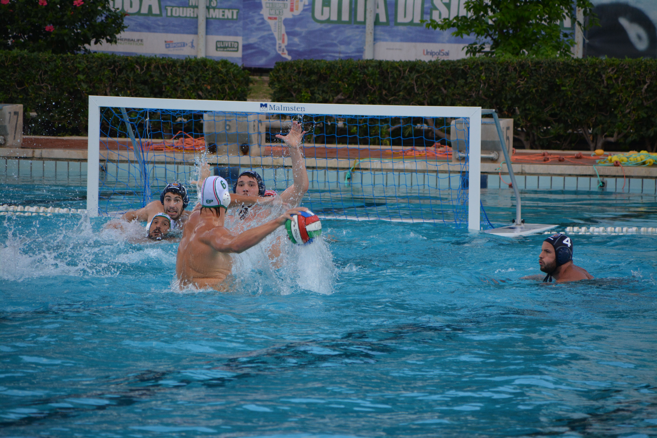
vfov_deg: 4.6
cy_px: 219
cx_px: 328
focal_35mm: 300
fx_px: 5475
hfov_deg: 6.9
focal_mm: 200
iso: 800
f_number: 6.3
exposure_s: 1/1000
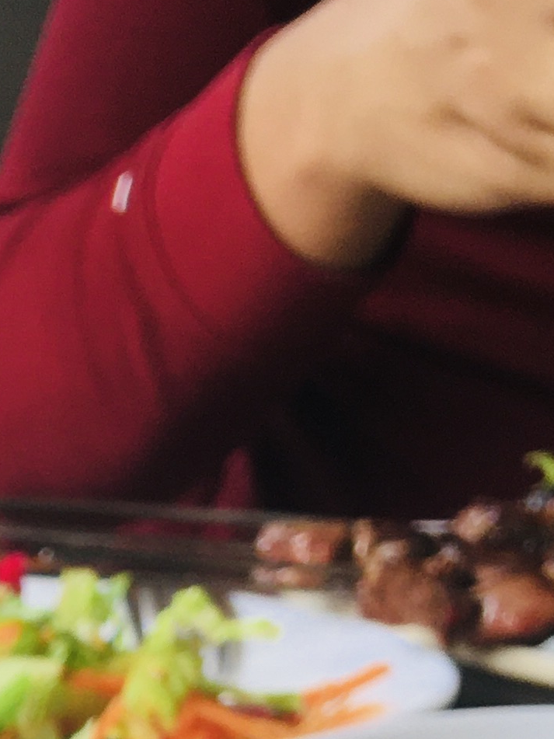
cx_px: -389
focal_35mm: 123
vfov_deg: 14.2
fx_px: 2625
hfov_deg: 11.3
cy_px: 1331
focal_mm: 4.15
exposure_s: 1/100
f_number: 2.2
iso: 25
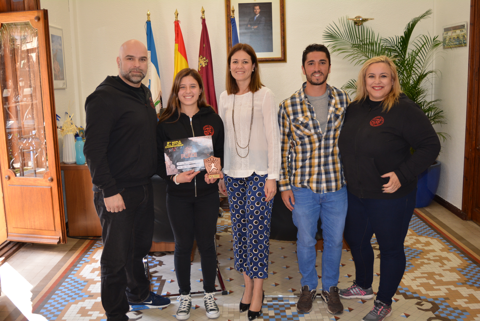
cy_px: 160
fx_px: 520
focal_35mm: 39
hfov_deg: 49.5
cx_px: 240
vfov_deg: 34.3
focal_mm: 26
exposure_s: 1/100
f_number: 4
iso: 400
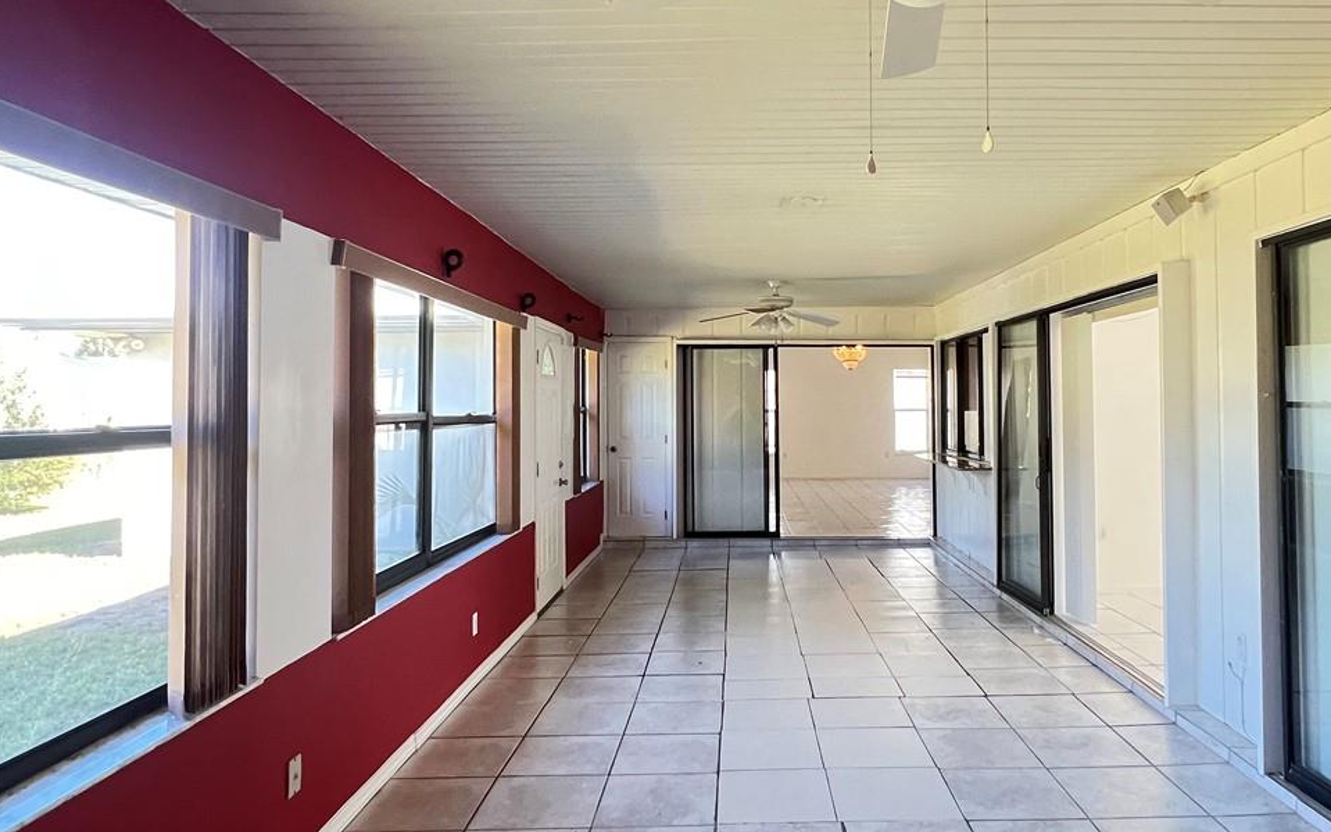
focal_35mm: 23
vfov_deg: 52.9
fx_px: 834
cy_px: 378
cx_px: 758
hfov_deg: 76.7
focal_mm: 1.57
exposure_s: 1/99
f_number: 1.8
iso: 200
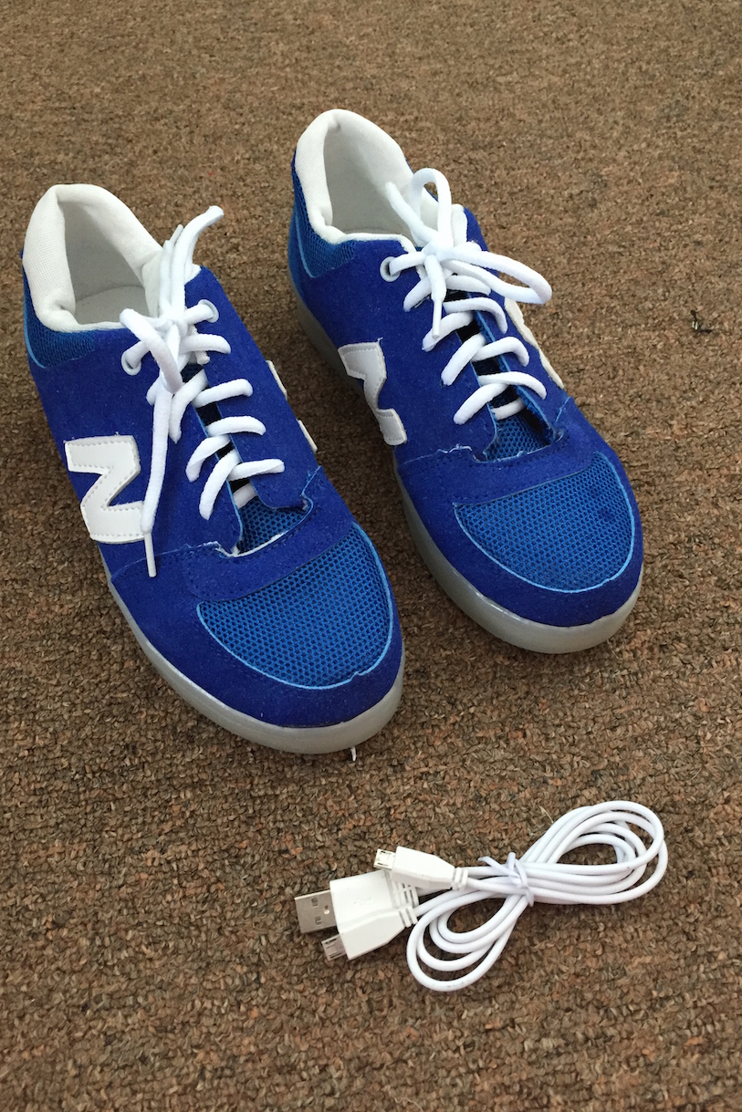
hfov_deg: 42.3
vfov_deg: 60.3
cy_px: 549
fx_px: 958
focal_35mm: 31
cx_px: 408
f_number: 2.2
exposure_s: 1/30
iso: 160
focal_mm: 4.15
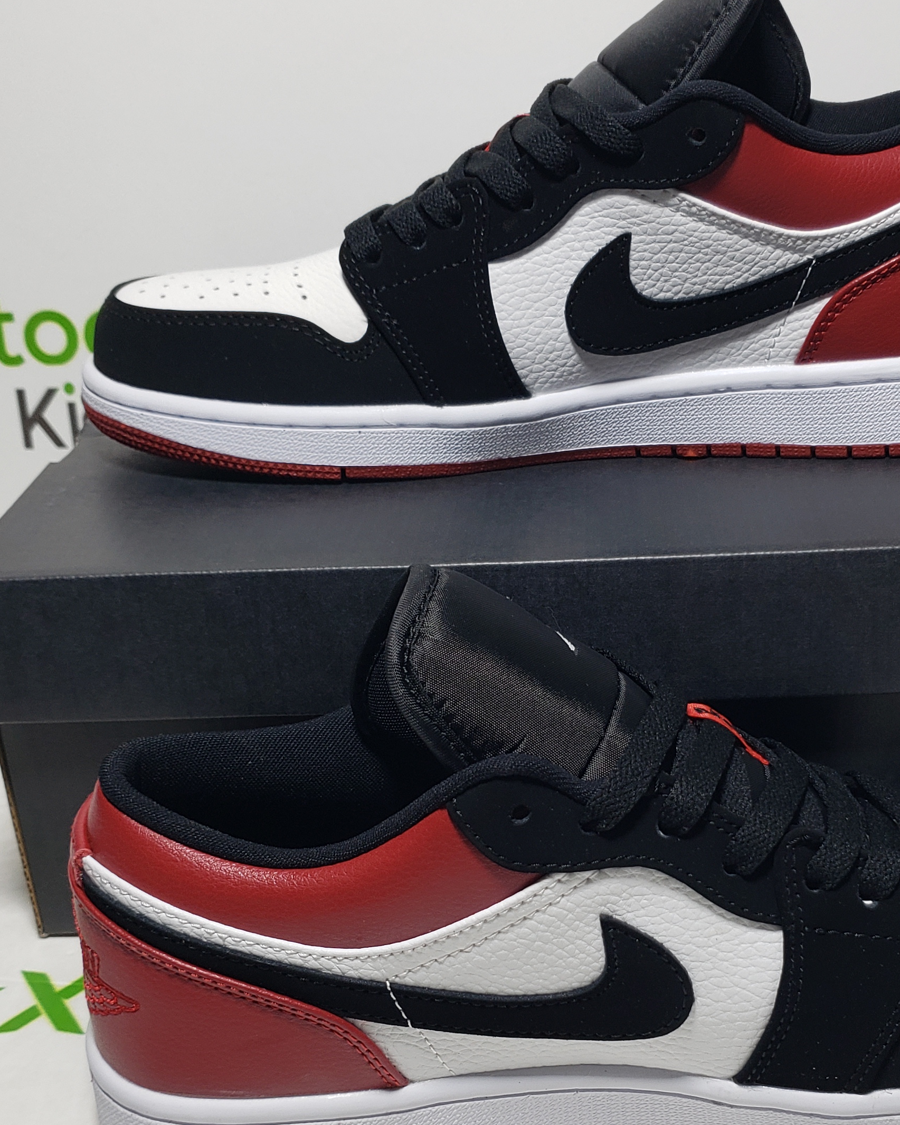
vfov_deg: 38.6
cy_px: 699
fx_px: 1599
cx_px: 580
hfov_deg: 31.3
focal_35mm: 48
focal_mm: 4.3
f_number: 1.5
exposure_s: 1/360
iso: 50
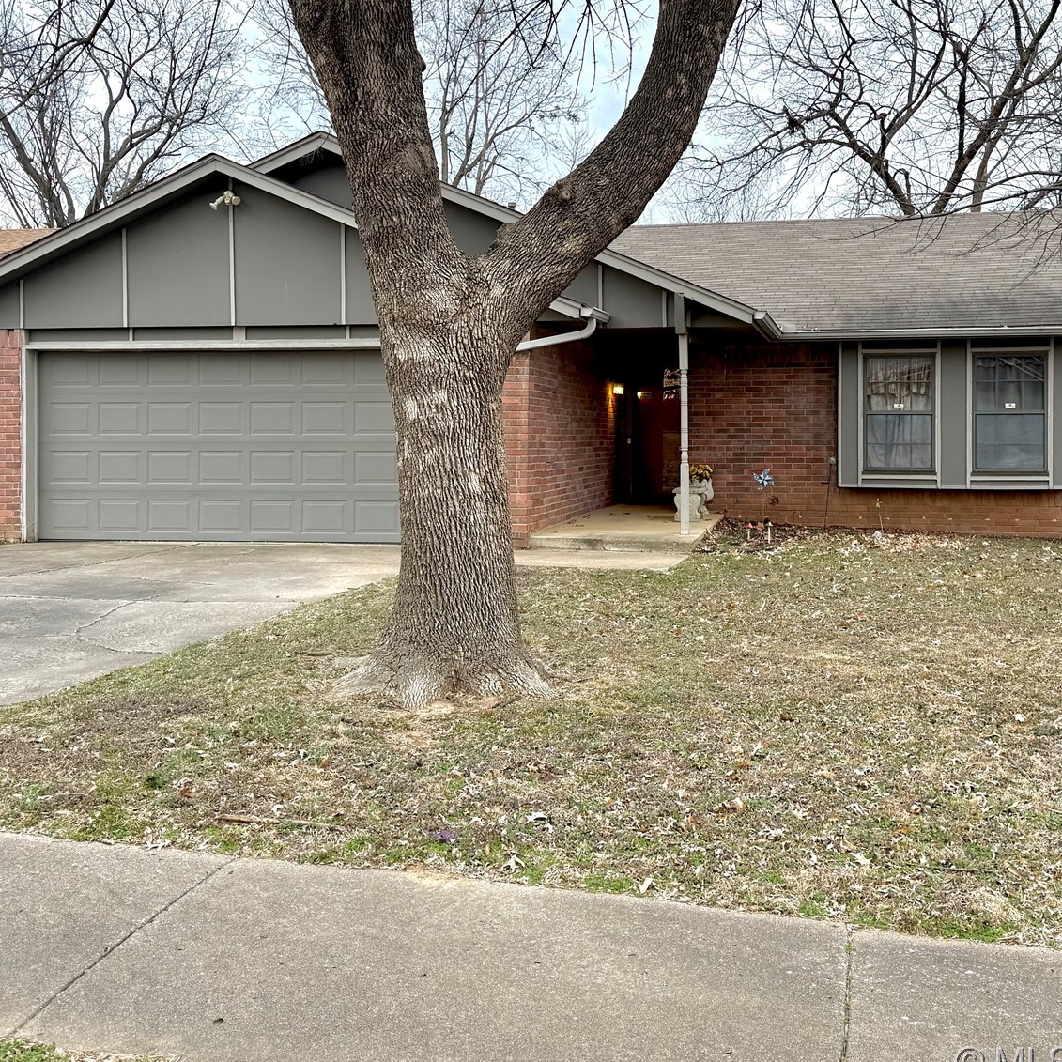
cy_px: 425
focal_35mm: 36
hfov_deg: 45.8
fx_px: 1250
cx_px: 630
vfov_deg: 45.8
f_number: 1.78
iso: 80
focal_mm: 6.76
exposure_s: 1/154
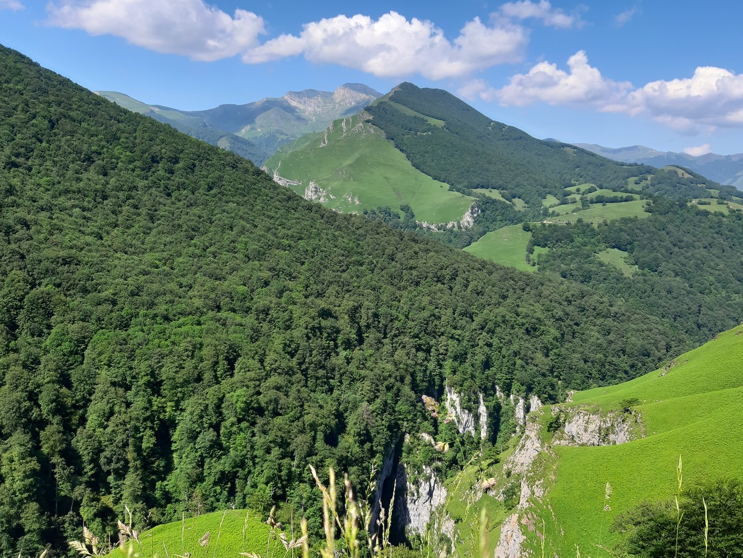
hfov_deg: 58.3
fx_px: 666
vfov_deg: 45.4
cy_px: 302
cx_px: 389
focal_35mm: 31
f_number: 1.7
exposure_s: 1/809
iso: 40
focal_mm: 3.93
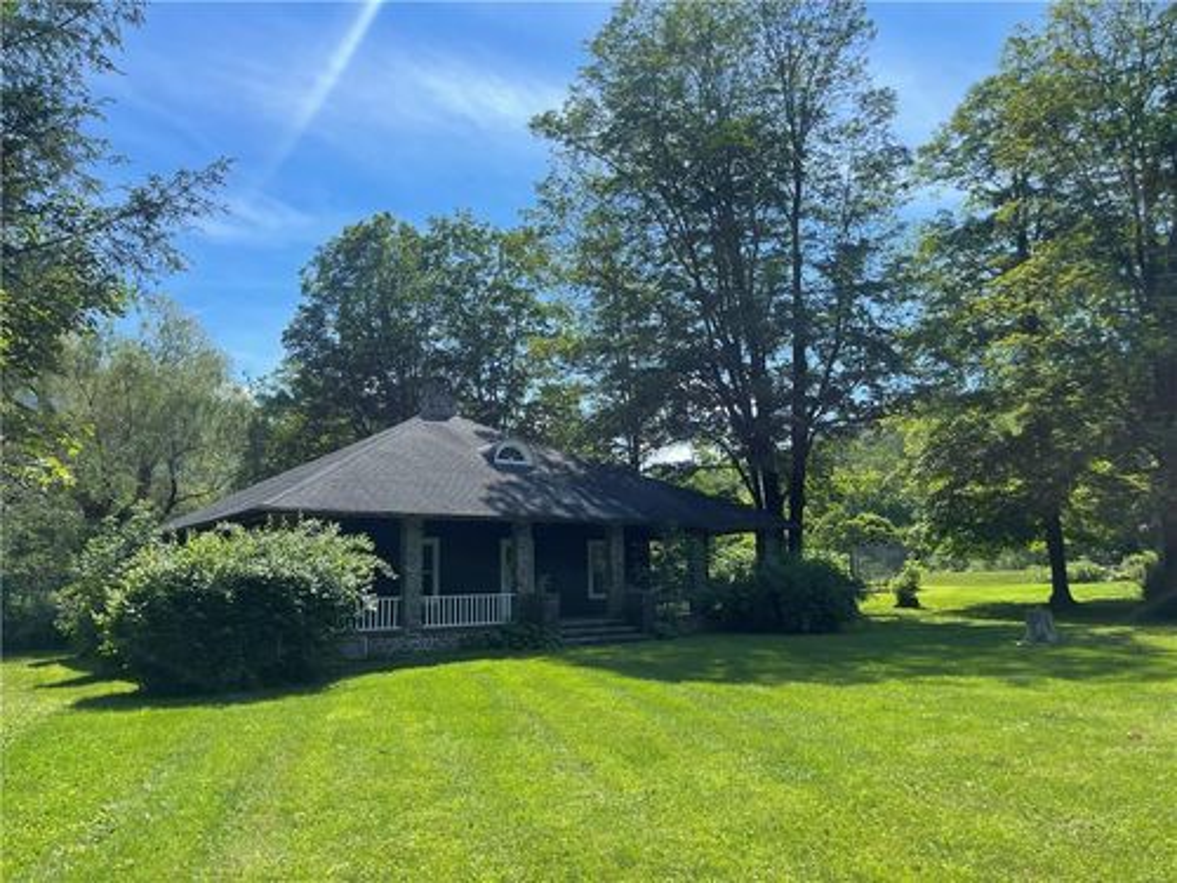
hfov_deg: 69.4
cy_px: 442
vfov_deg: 54.9
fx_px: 850
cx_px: 588
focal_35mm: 25
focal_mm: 5.1
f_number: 1.6
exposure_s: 1/2165
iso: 32
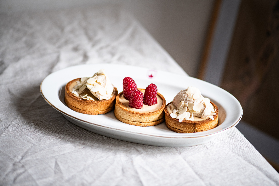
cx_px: 140
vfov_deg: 13.0
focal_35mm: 105
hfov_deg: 19.5
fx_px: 814
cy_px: 93
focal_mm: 105
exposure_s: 1/200
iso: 400
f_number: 3
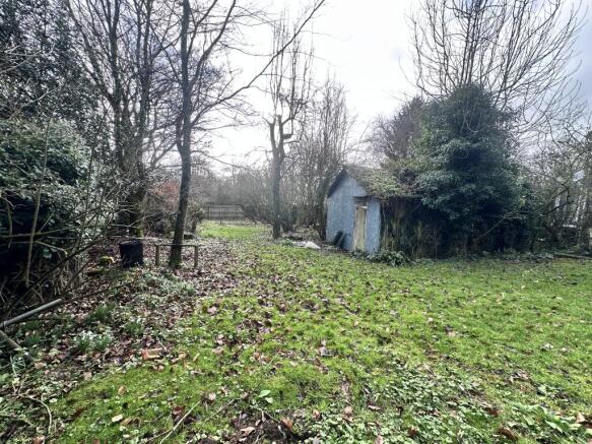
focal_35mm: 14
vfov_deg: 85.7
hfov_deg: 102.1
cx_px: 296
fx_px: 239
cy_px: 222
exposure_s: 1/262
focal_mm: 2.22
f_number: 2.2
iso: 40
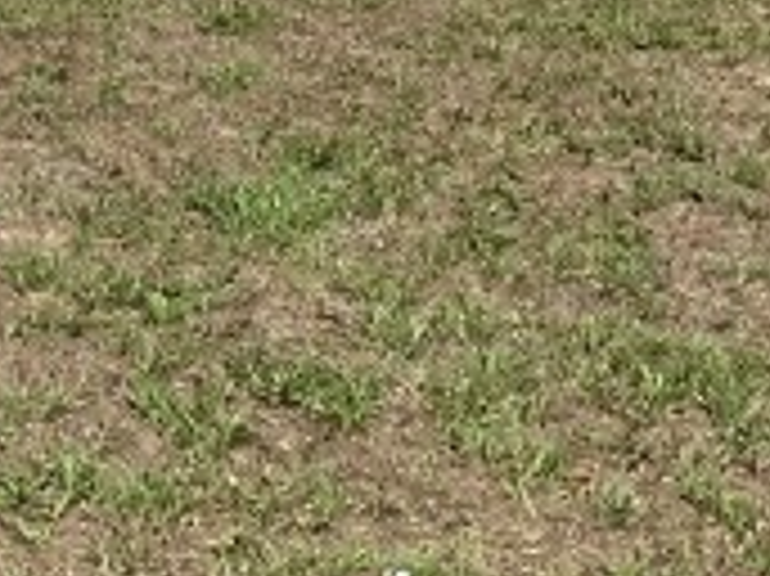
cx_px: -716
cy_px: -585
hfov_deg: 11.5
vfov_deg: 8.9
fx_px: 3468
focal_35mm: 156
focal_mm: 4.25
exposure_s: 1/4608
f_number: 1.8
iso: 32
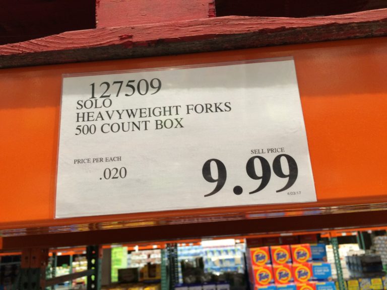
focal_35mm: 29
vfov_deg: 48.2
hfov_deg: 61.7
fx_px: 324
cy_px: 145
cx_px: 194
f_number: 2.2
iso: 100
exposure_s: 1/30
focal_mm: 4.15
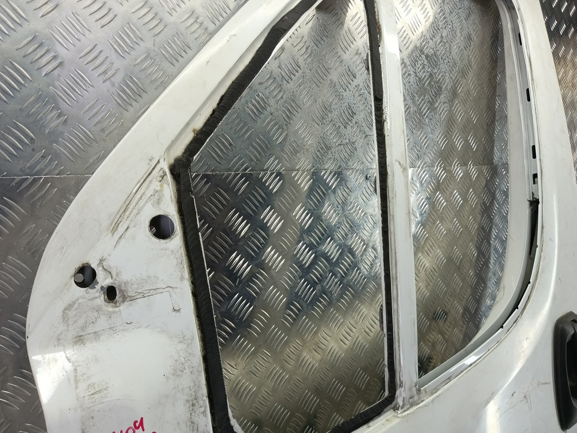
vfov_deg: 58.9
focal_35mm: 23
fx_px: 383
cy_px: 216
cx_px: 288
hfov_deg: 73.9
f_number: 1.6
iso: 138
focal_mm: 4.11
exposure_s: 1/100
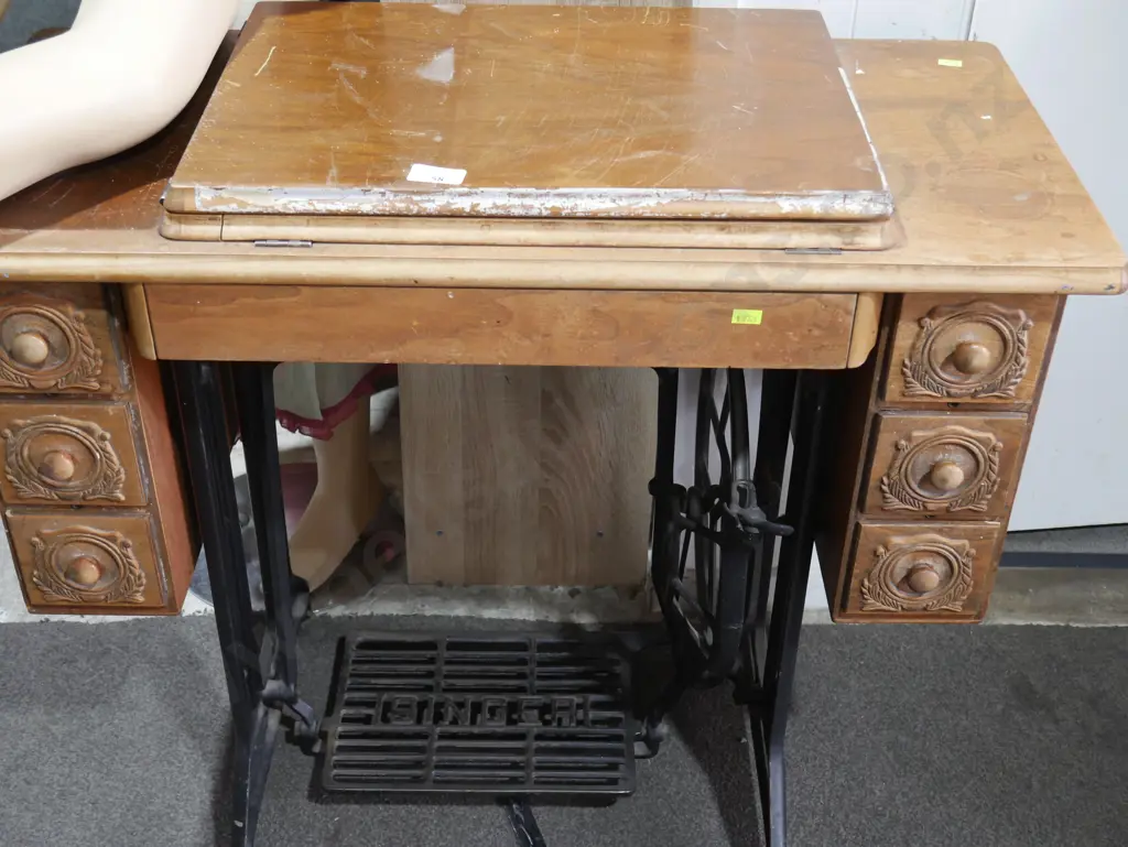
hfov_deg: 42.9
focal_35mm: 44
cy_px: 424
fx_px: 1434
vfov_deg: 32.9
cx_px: 564
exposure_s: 1/60
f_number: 4.7
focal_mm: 22
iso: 640
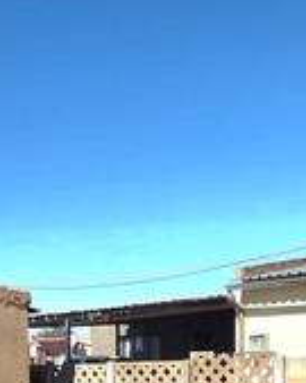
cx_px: 16
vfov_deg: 28.1
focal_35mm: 60
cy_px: 442
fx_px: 680
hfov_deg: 24.4
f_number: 1.9
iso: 40
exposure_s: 1/2500
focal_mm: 2.2
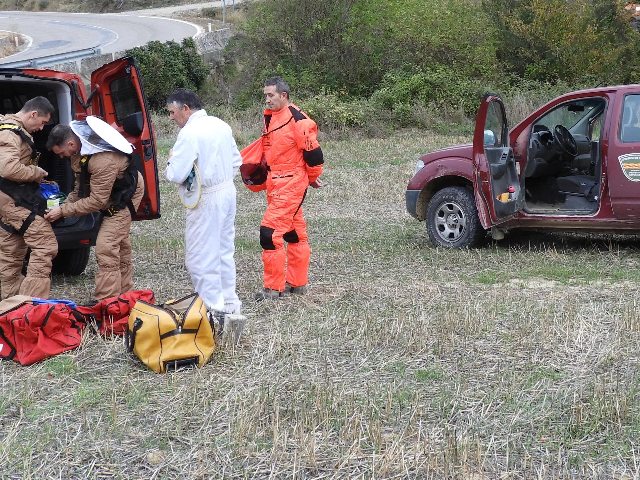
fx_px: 1054
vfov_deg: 25.3
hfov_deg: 33.7
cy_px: 106
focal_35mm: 57
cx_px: 372
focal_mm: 5
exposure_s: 1/30
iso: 100
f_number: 3.5
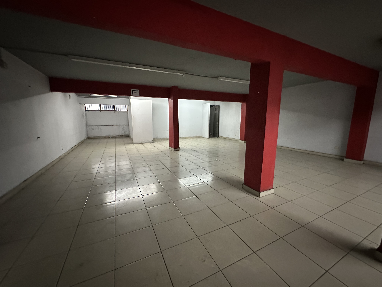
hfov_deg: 102.1
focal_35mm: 14
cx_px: 191
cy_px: 144
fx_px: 154
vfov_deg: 85.7
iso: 800
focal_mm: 2.22
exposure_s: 1/60
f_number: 2.2
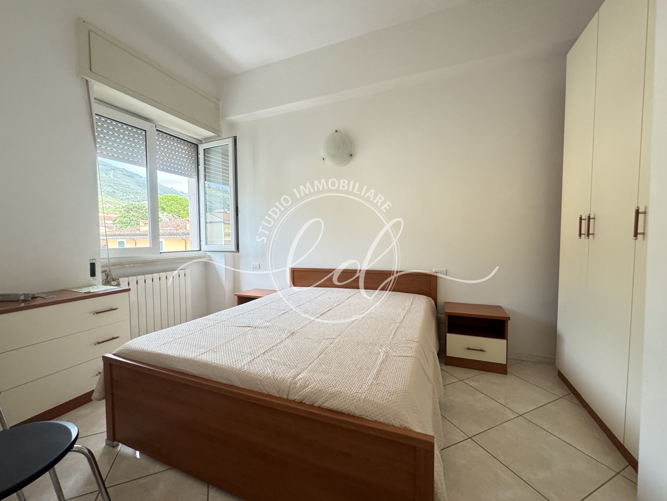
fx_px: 270
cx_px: 334
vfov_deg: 85.7
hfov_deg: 102.1
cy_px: 250
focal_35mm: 14
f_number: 2.2
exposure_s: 1/77
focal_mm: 2.22
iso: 320
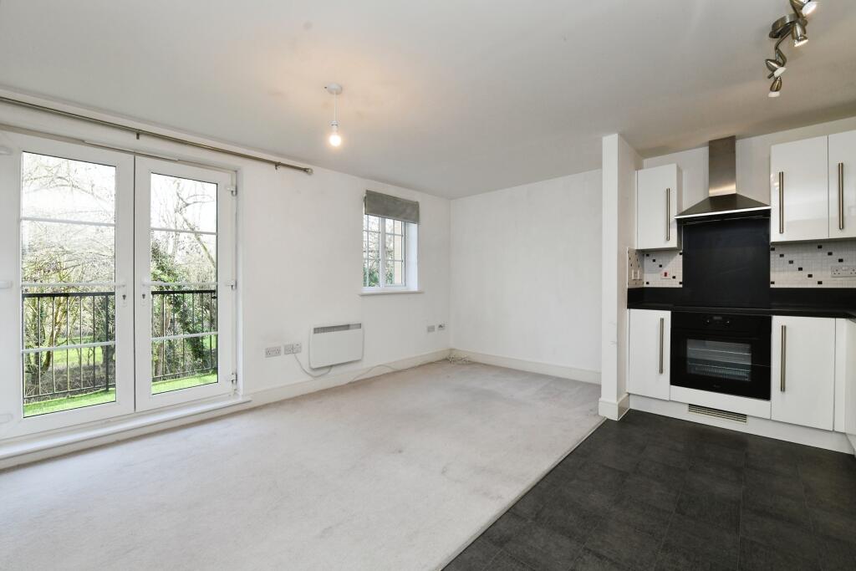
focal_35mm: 15
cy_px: 286
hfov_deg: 100.4
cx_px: 428
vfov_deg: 77.3
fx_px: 357
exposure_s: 1/60
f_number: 8
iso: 800
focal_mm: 15
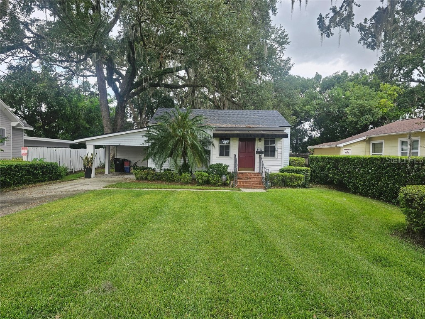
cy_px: 160
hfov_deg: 73.9
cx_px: 212
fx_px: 282
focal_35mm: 23
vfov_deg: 58.9
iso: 16
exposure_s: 1/180
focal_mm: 6.3
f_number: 1.7
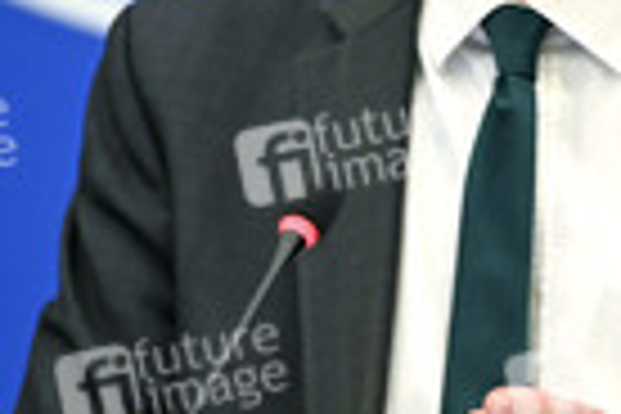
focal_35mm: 522
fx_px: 9004
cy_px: 40
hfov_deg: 3.9
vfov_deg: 2.6
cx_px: 682
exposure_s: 1/160
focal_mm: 160
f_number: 2.8
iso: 640
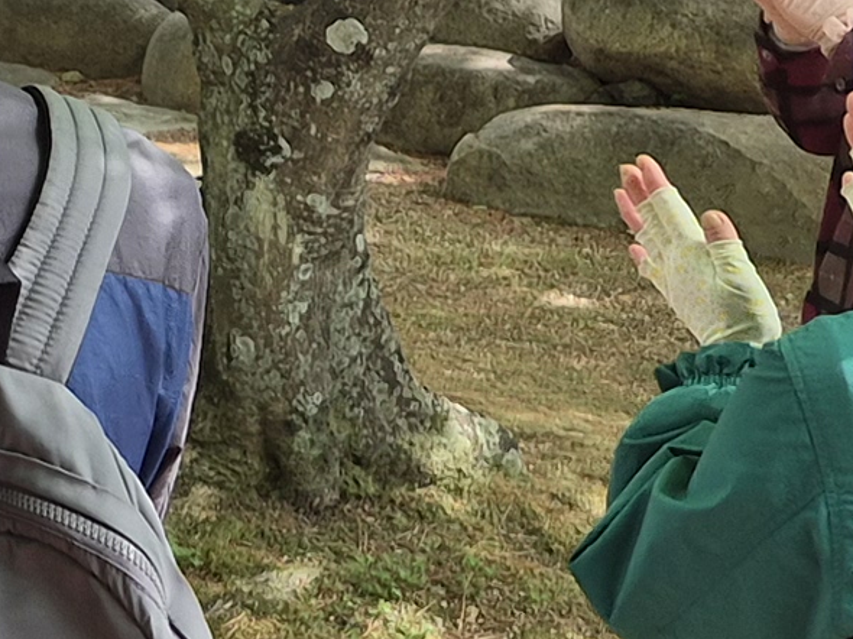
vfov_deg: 9.3
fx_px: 3843
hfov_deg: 11.1
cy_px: -262
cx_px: -1057
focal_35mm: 156
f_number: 1.8
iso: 25
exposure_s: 1/355
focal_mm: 5.4
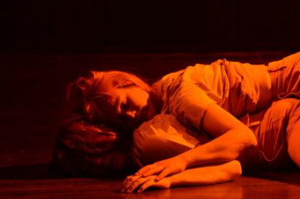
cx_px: 189
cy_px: 104
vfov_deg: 7.6
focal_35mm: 180
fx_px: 1495
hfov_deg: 11.5
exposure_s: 1/50
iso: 1250
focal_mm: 85
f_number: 5.6
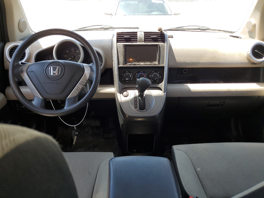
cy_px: 99
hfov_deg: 67.3
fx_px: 198
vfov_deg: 53.1
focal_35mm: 26
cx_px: 132
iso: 50
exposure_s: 1/312
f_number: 1.5
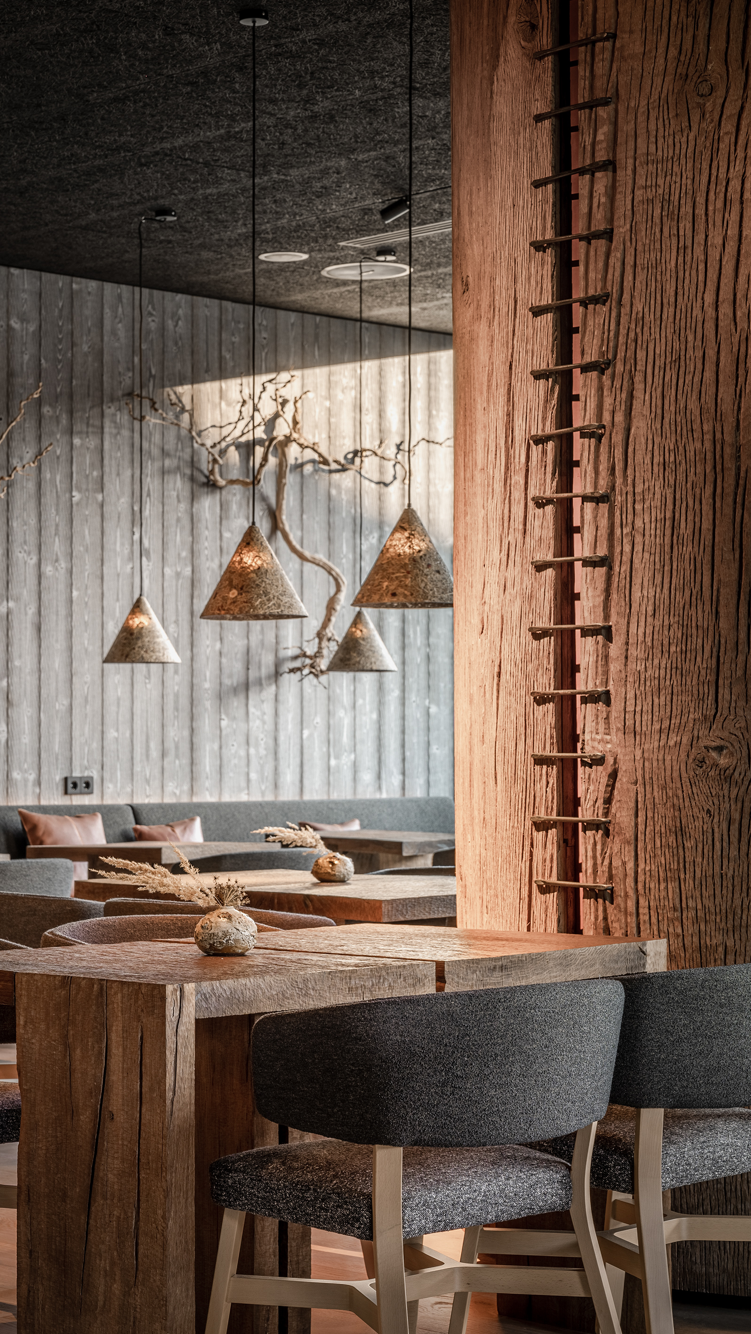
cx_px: 312
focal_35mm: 69
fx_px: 2443
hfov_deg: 17.5
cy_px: 671
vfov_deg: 30.6
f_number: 9
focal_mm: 65
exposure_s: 1/10
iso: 200
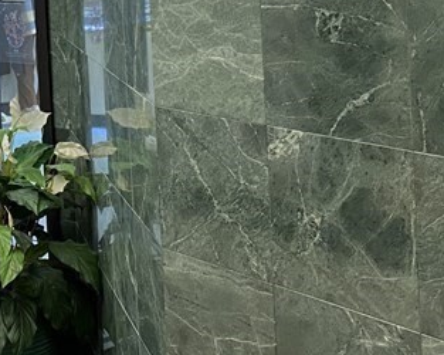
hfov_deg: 20.9
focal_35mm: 83
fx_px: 1090
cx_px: -140
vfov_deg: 17.8
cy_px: -40
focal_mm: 4.25
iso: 200
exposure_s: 1/60
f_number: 1.8
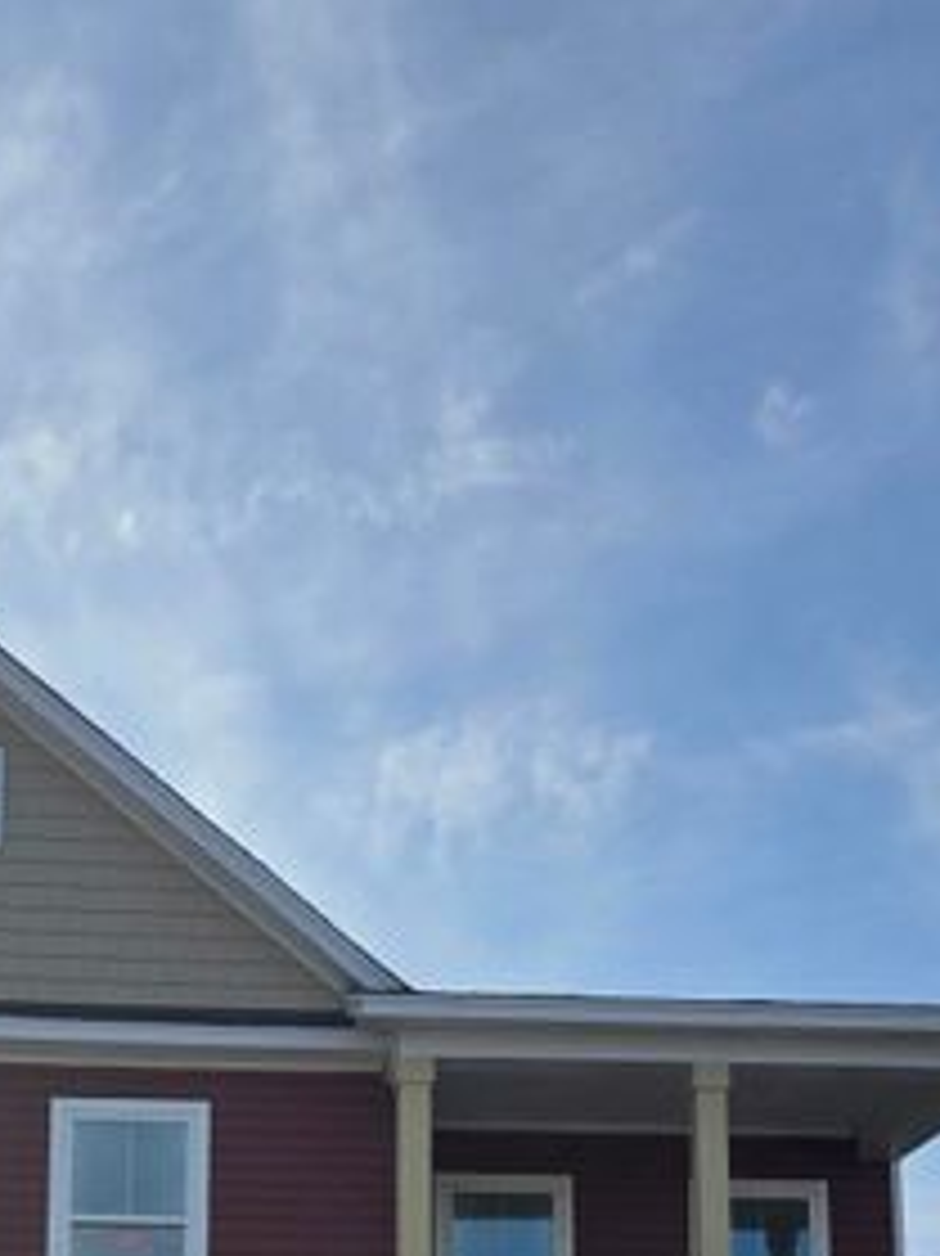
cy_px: 1348
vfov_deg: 31.4
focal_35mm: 55
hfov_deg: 26.3
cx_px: 270
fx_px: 1993
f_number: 1.8
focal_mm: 5.4
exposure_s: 1/2500
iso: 25
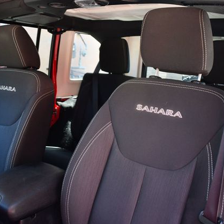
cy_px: 112
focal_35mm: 39
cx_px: 100
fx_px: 286
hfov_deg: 42.8
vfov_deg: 42.8
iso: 1000
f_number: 3.5
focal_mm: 20
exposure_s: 1/125
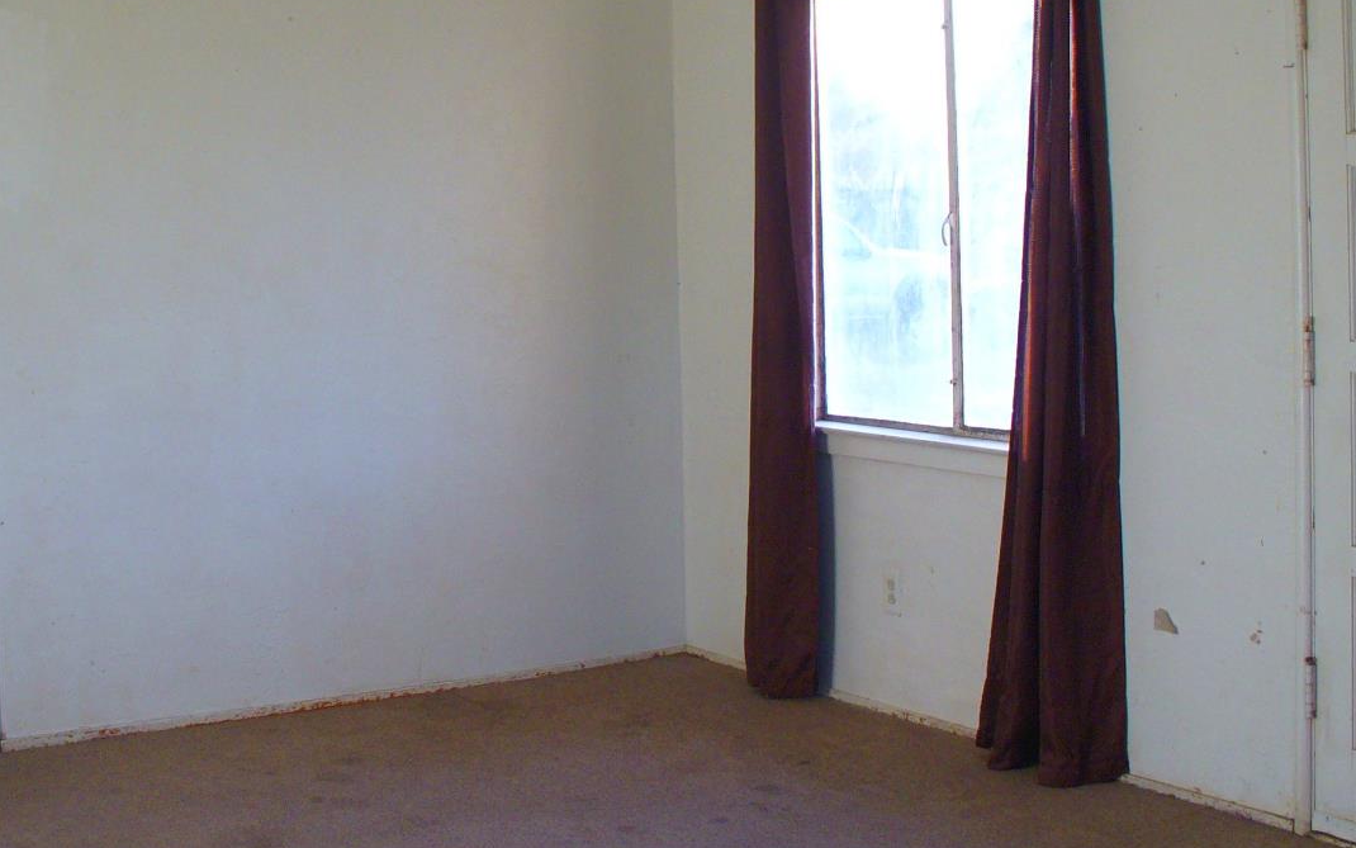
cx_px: 583
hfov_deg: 36.8
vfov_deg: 23.4
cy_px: 235
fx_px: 2033
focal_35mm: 55
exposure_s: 1/50
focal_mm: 6.1
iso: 100
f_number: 2.8
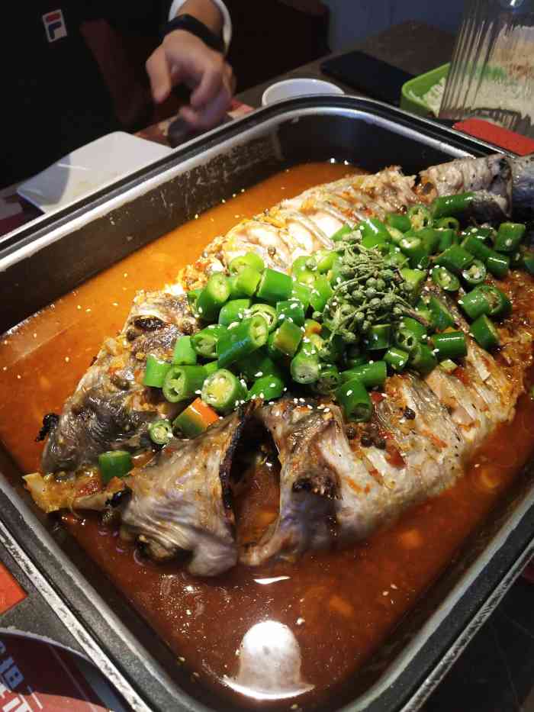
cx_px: 267
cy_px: 356
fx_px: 617
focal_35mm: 30
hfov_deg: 46.8
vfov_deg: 60.0
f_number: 1.8
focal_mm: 3.95
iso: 260
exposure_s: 1/50
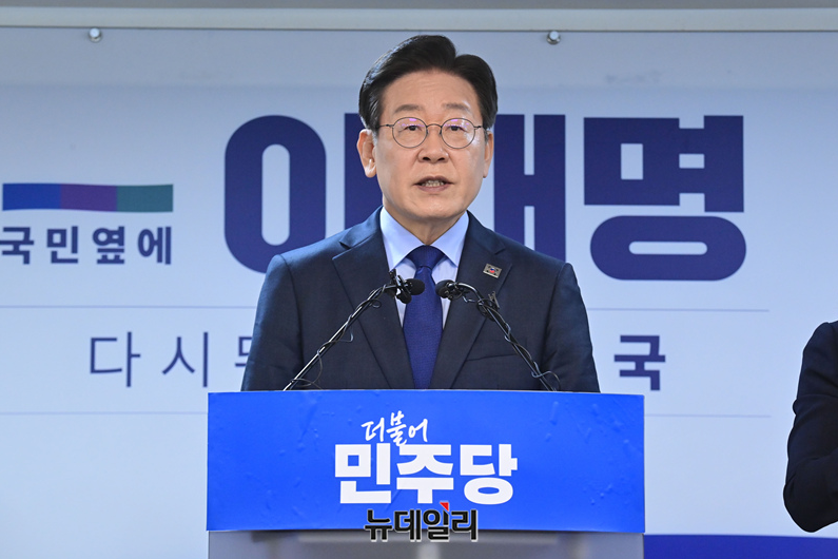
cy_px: 280
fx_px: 3747
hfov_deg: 12.8
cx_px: 420
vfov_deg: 8.5
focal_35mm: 161
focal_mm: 160
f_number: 8
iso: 5000
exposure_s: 1/250
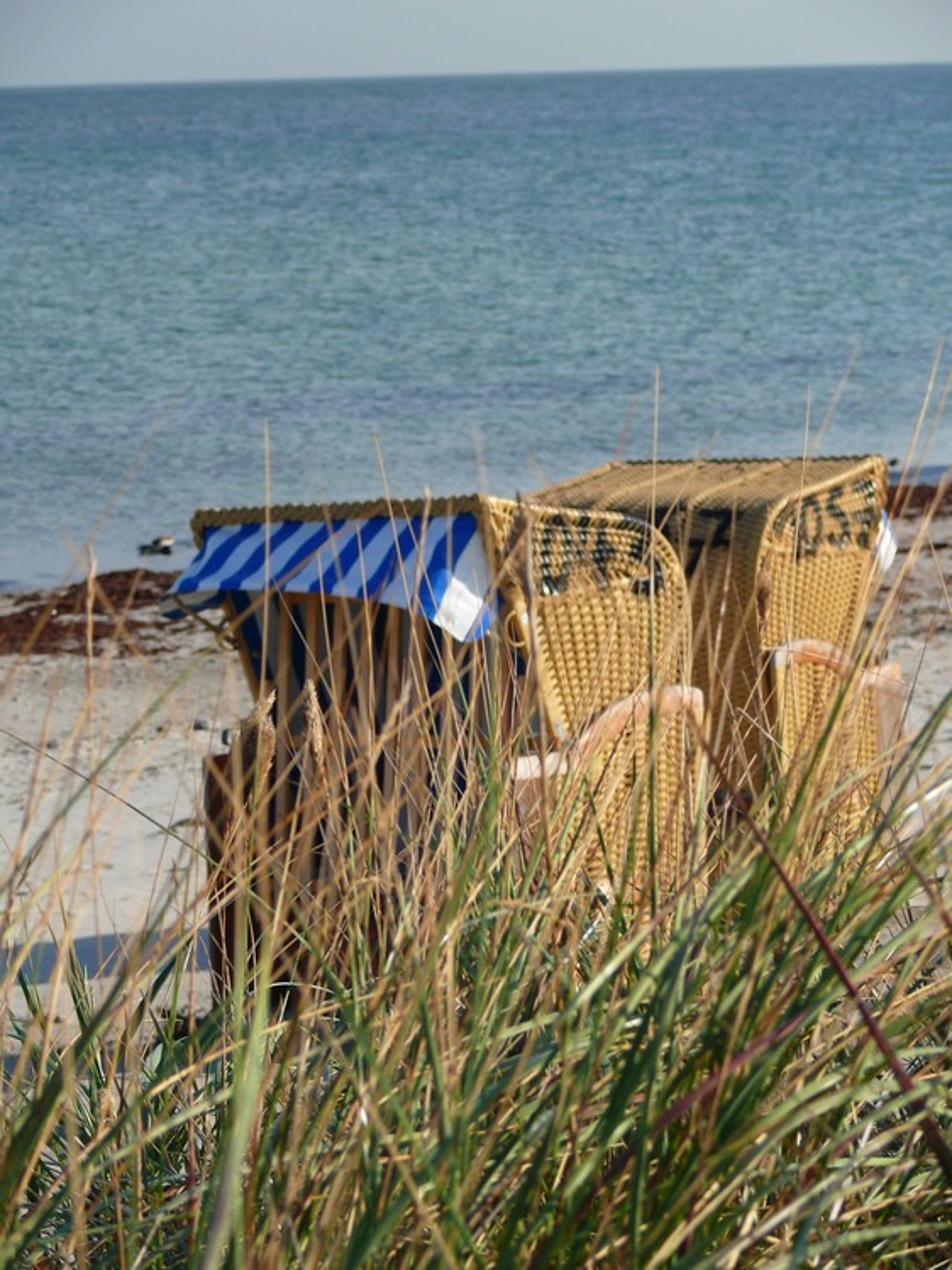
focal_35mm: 151
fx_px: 5540
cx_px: 476
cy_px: 635
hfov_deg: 9.8
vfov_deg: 13.1
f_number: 4.5
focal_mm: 31.9
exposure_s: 1/200
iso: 100
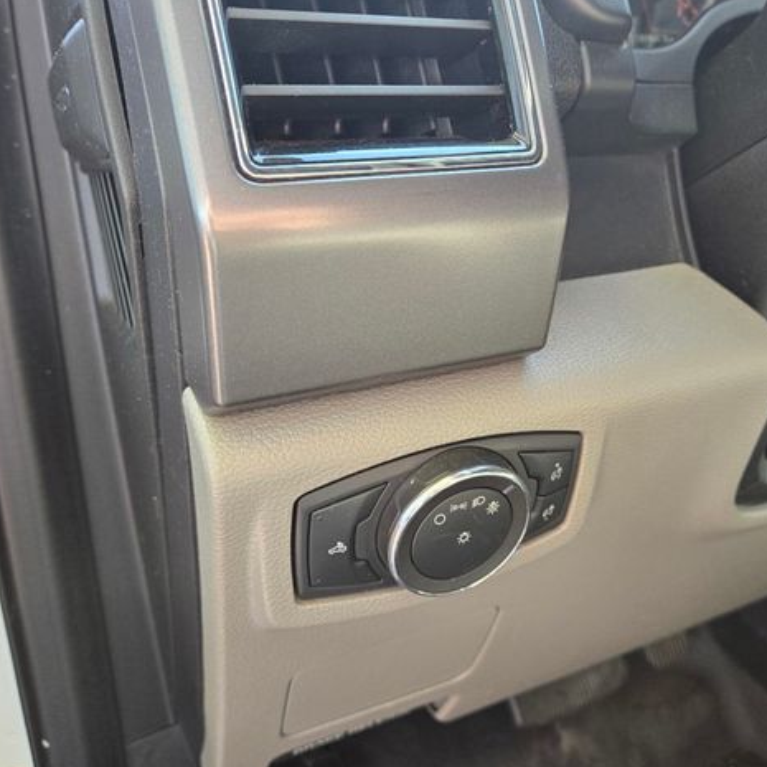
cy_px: 389
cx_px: 434
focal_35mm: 28
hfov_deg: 57.1
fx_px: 702
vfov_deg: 57.3
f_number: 1.8
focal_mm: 5.4
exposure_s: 1/180
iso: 200
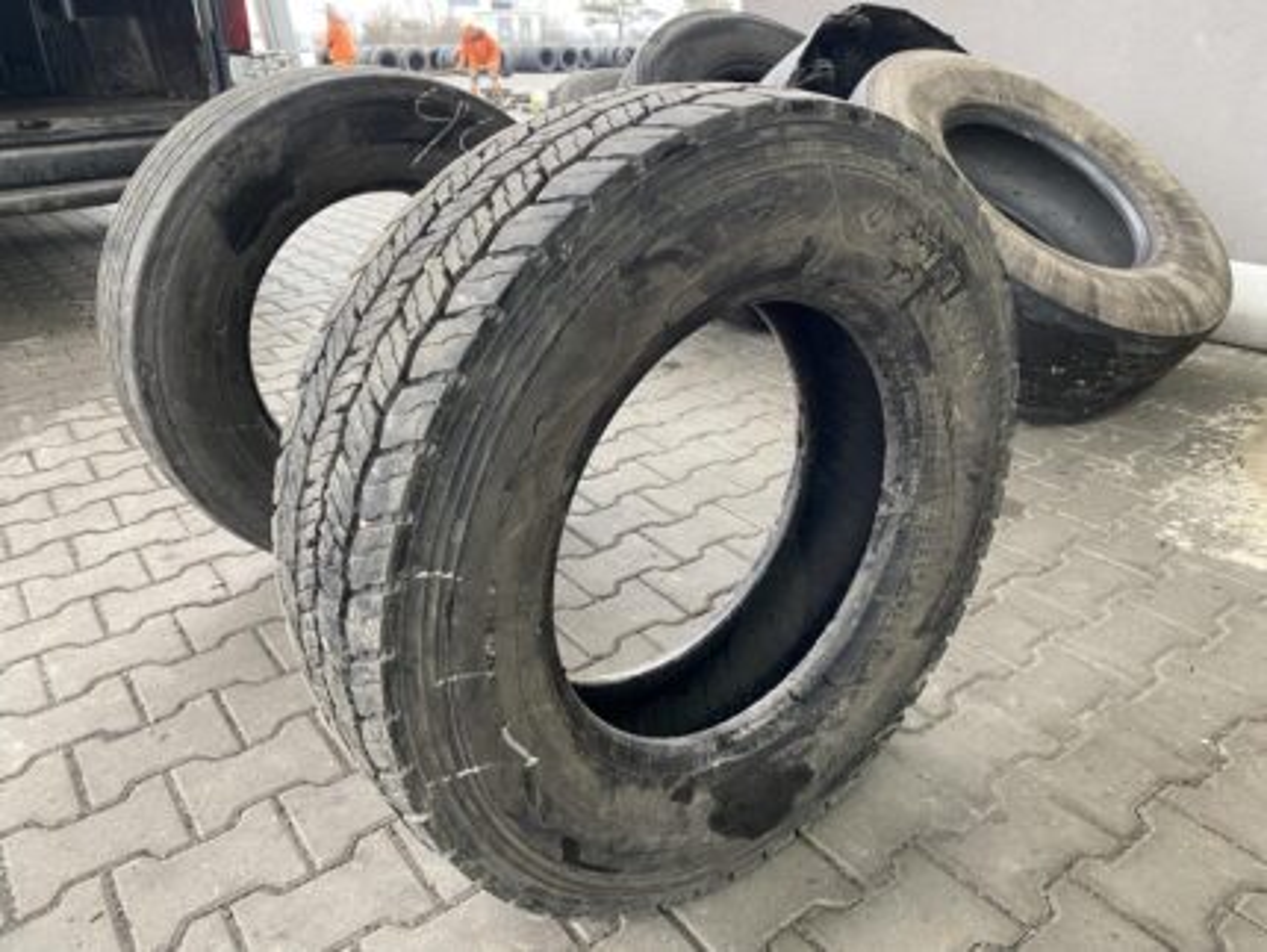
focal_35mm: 26
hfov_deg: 67.3
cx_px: 634
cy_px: 476
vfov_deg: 53.1
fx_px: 952
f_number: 1.8
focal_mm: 4.25
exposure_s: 1/50
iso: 125
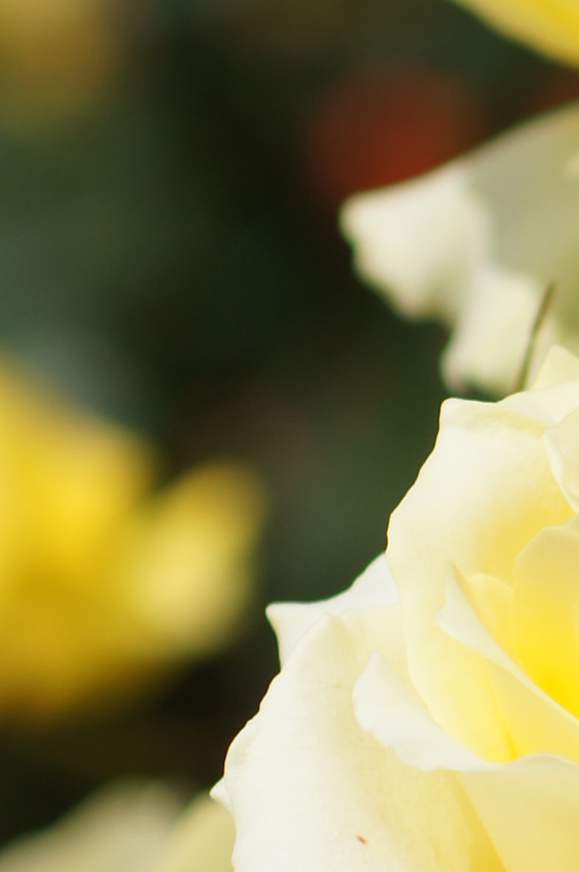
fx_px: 17483
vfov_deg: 2.9
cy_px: 922
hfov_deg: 1.9
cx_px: 1368
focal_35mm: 723
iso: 100
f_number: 5
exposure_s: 1/1250
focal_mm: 100
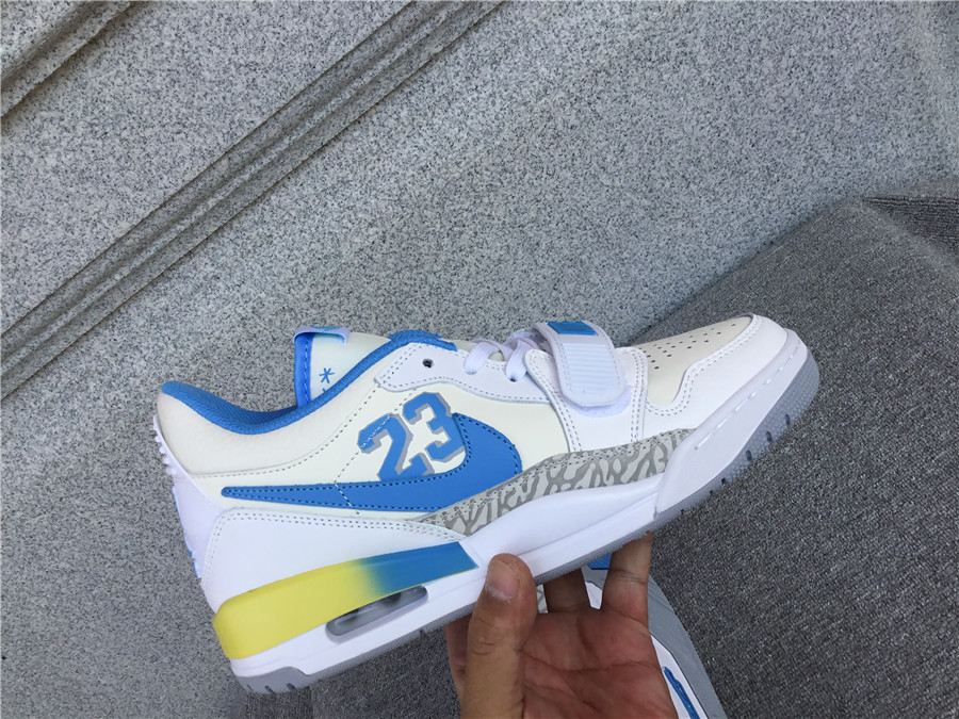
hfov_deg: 58.4
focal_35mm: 31
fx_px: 859
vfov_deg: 45.4
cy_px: 360
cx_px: 480
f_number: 2.4
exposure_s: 1/631
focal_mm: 3.3
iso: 25
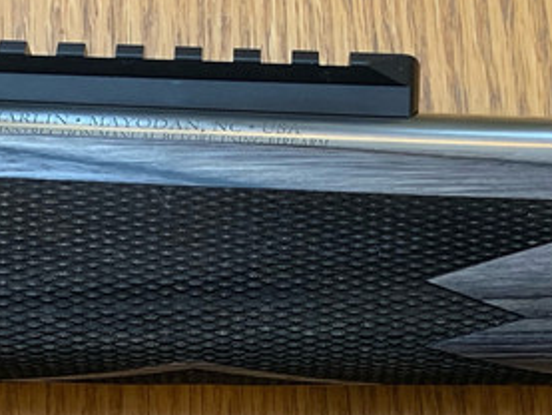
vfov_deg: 14.0
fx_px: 1595
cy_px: 587
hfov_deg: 19.6
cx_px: 290
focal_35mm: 100
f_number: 1.8
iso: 100
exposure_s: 1/60
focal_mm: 4.25
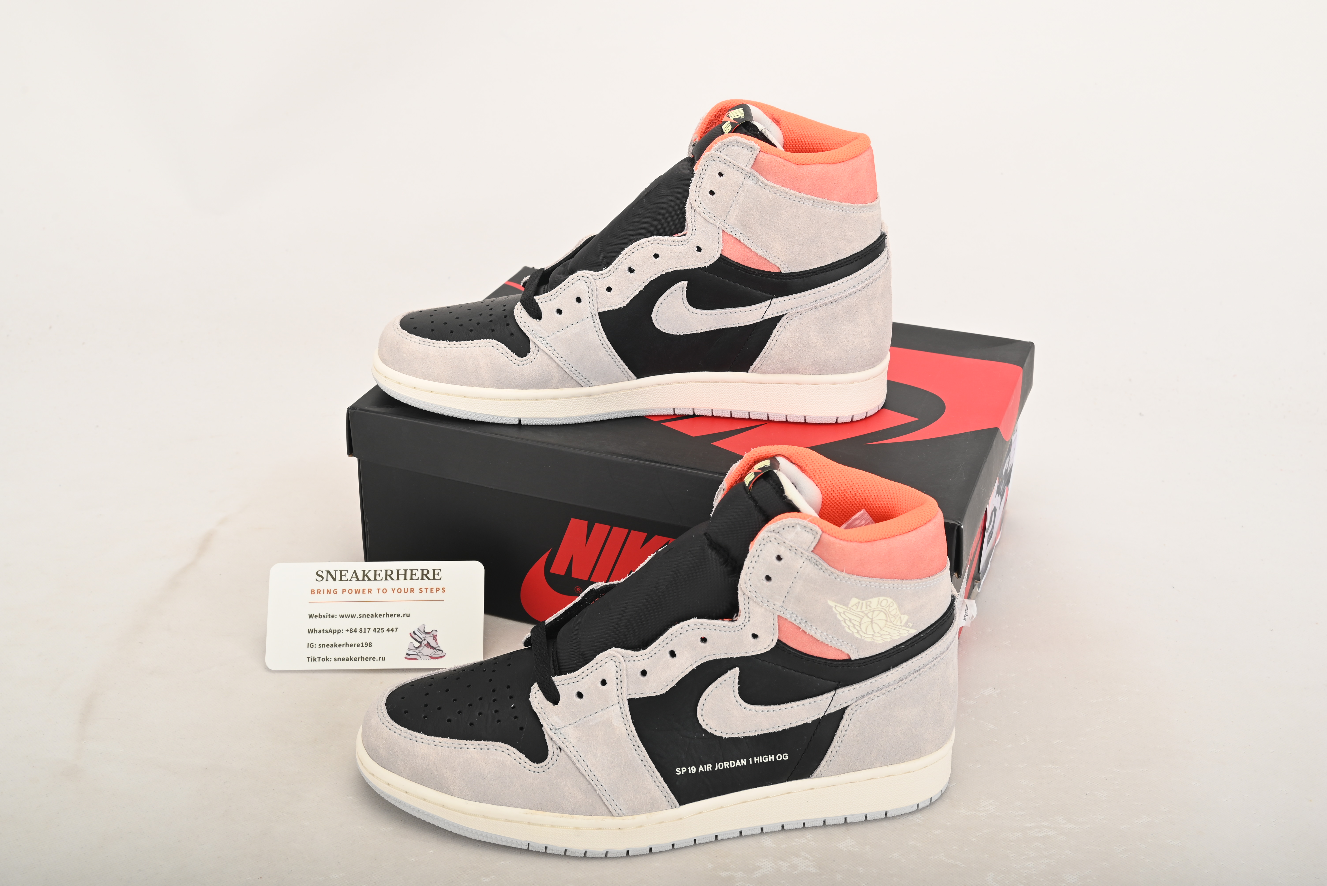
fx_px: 1549
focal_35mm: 42
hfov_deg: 46.4
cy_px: 443
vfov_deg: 31.9
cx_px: 664
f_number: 11
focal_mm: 42
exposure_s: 1/200
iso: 100
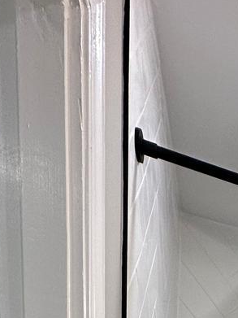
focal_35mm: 55
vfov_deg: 20.0
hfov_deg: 20.1
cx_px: 417
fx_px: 504
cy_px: 620
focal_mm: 2.22
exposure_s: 1/120
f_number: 2.2
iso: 100
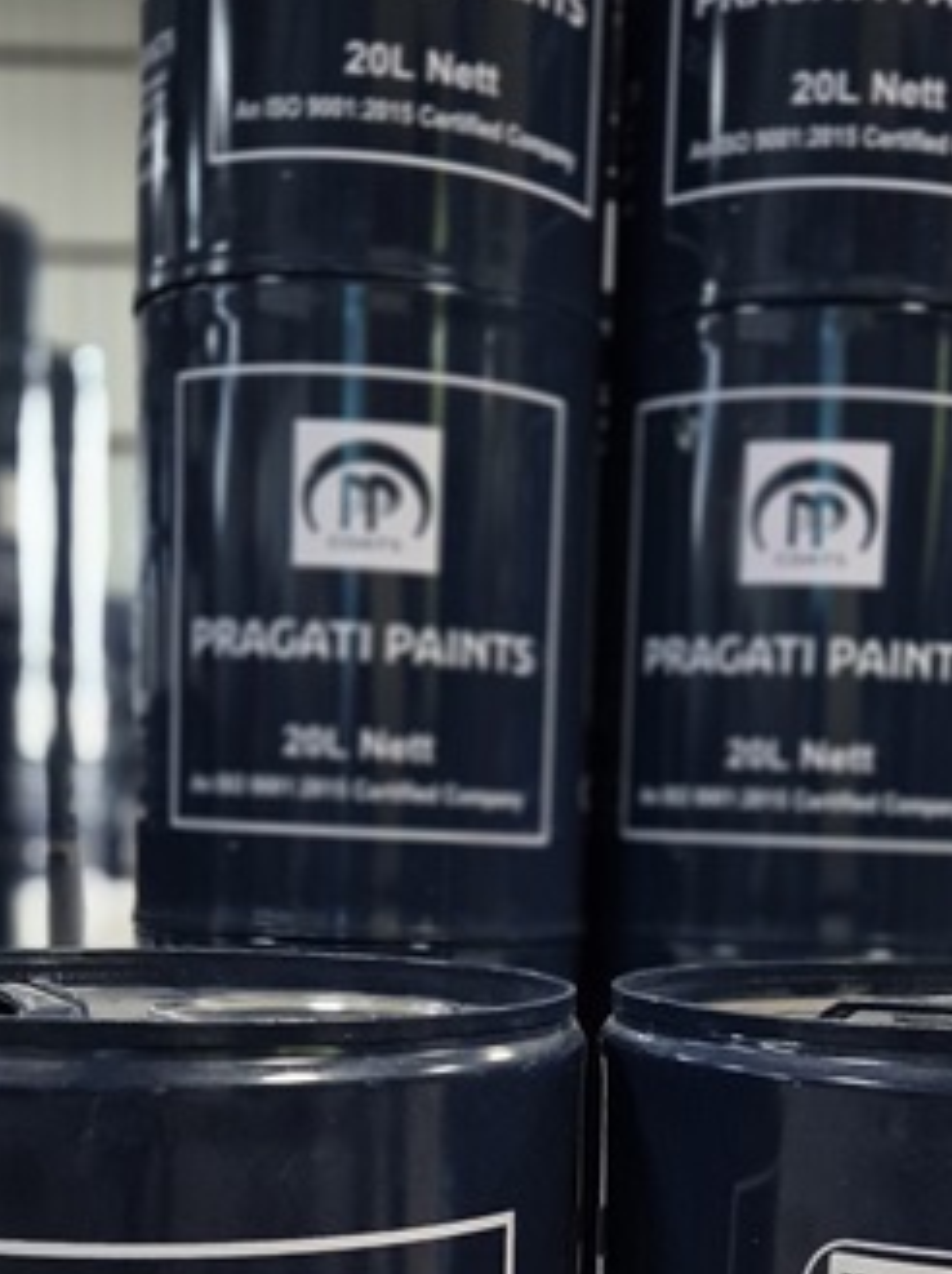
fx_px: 2057
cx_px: 573
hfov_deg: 26.0
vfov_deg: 33.3
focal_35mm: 56
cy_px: 1030
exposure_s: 1/100
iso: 800
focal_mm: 5.4
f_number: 1.8
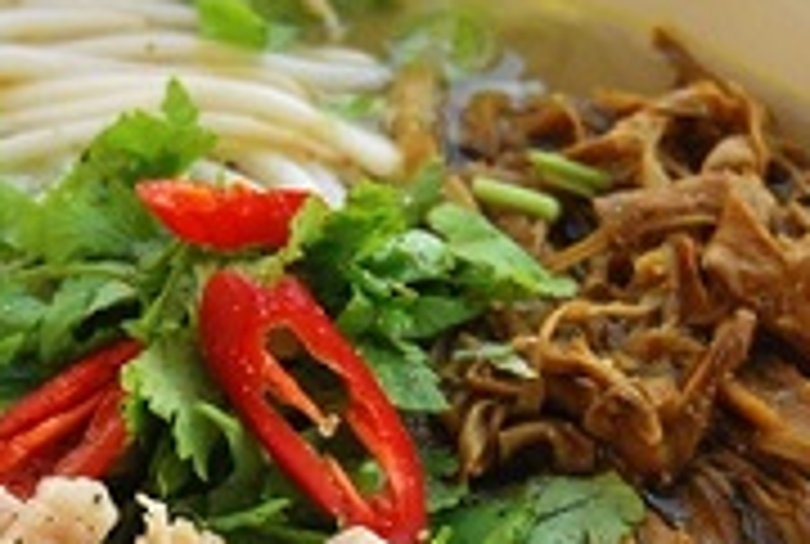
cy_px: 391
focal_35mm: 230
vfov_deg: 6.0
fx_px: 5188
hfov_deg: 8.9
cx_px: 270
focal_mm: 46
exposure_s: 1/100
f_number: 4.8
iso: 400
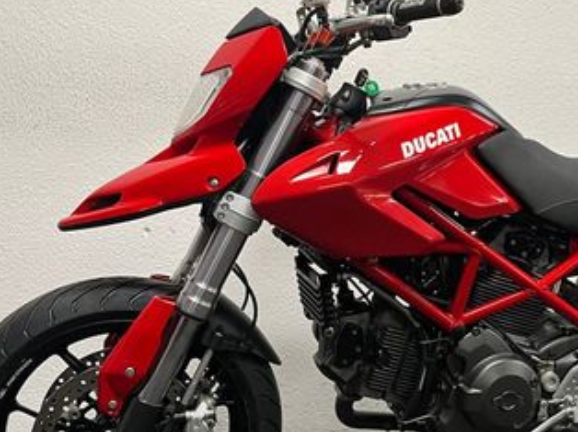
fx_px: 884
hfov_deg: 35.7
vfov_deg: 27.5
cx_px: 405
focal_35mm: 53
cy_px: 239
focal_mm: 5.1
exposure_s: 1/50
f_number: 1.6
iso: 80
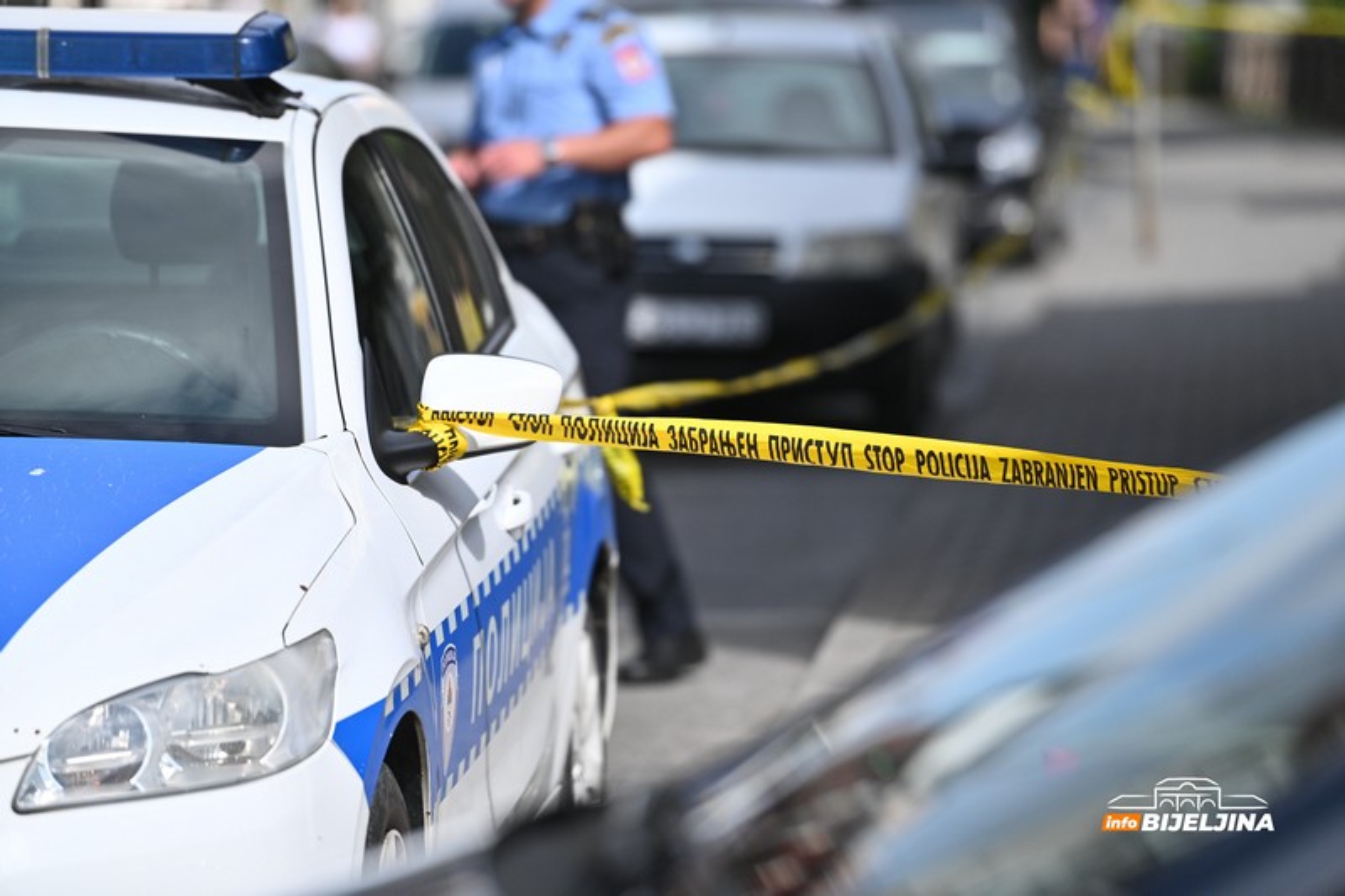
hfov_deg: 10.3
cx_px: 672
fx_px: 7470
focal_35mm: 200
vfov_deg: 6.9
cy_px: 448
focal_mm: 200
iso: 500
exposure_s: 1/8000
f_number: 5
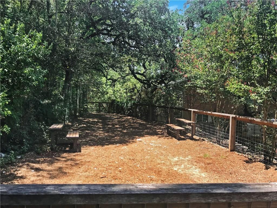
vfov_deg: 49.7
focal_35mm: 28
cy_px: 104
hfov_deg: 63.4
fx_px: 224
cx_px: 138
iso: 20
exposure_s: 1/694
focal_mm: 3.99
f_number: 1.8
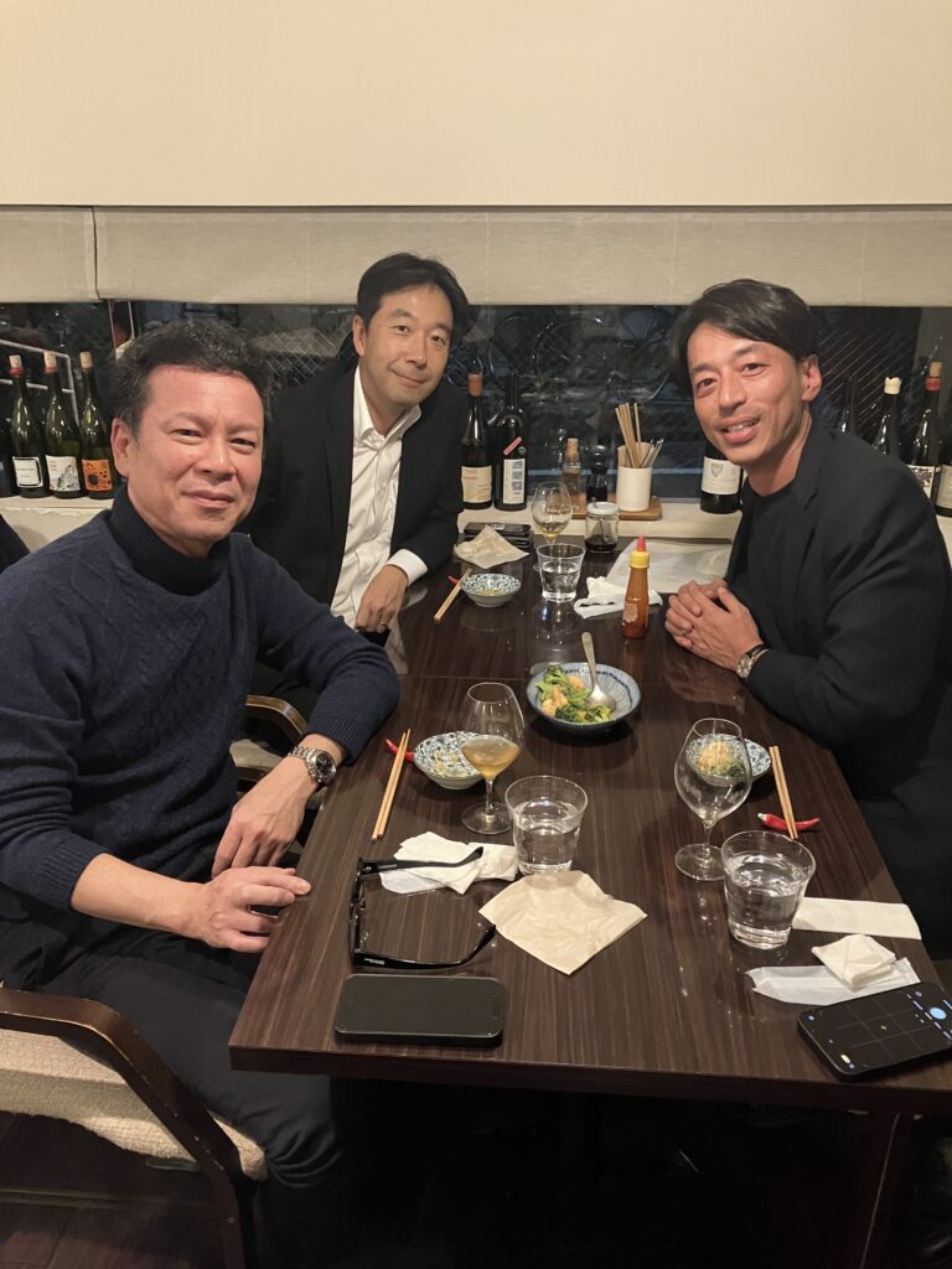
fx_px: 1027
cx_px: 476
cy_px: 634
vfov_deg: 63.4
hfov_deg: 49.7
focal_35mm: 28
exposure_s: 1/25
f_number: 1.8
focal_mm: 3.99
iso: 400
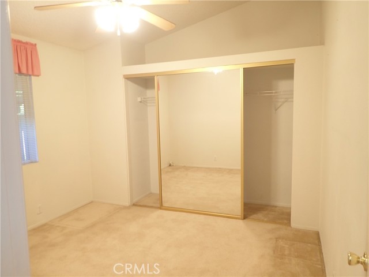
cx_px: 184
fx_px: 266
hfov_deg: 69.4
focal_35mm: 25
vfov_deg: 54.9
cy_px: 138
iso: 200
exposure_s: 1/30
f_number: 2
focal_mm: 4.5
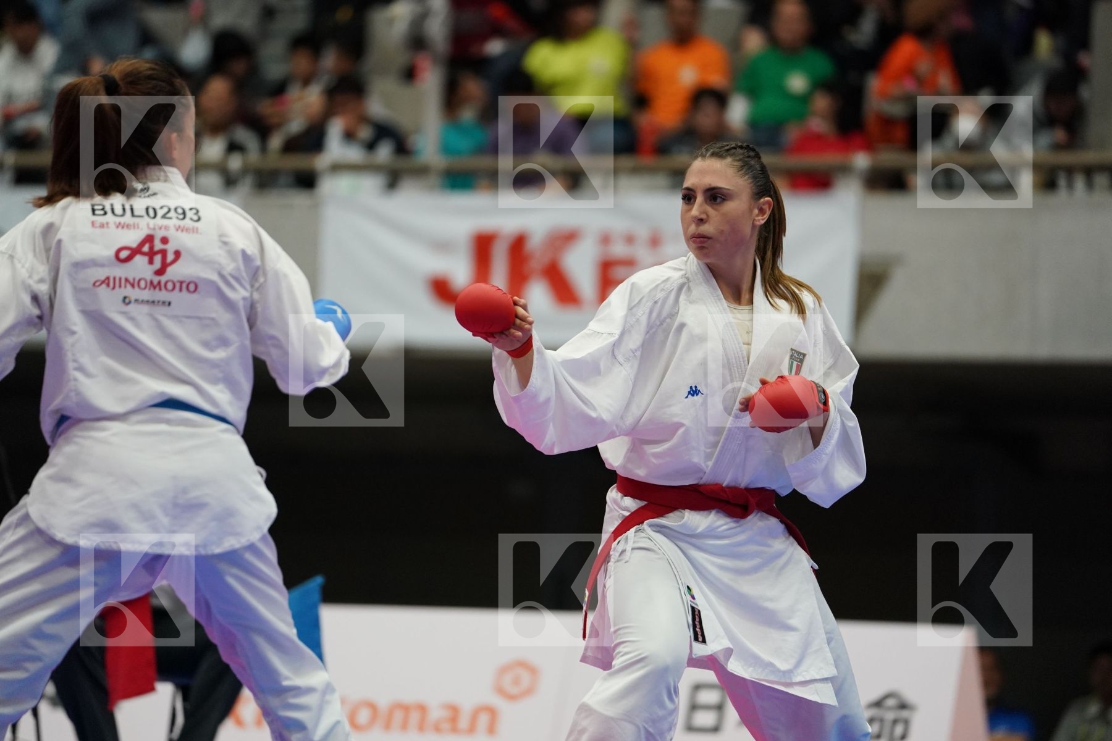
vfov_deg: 6.9
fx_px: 6177
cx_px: 556
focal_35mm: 200
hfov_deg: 10.3
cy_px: 370
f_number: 2.8
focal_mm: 200
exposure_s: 1/1000
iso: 3200
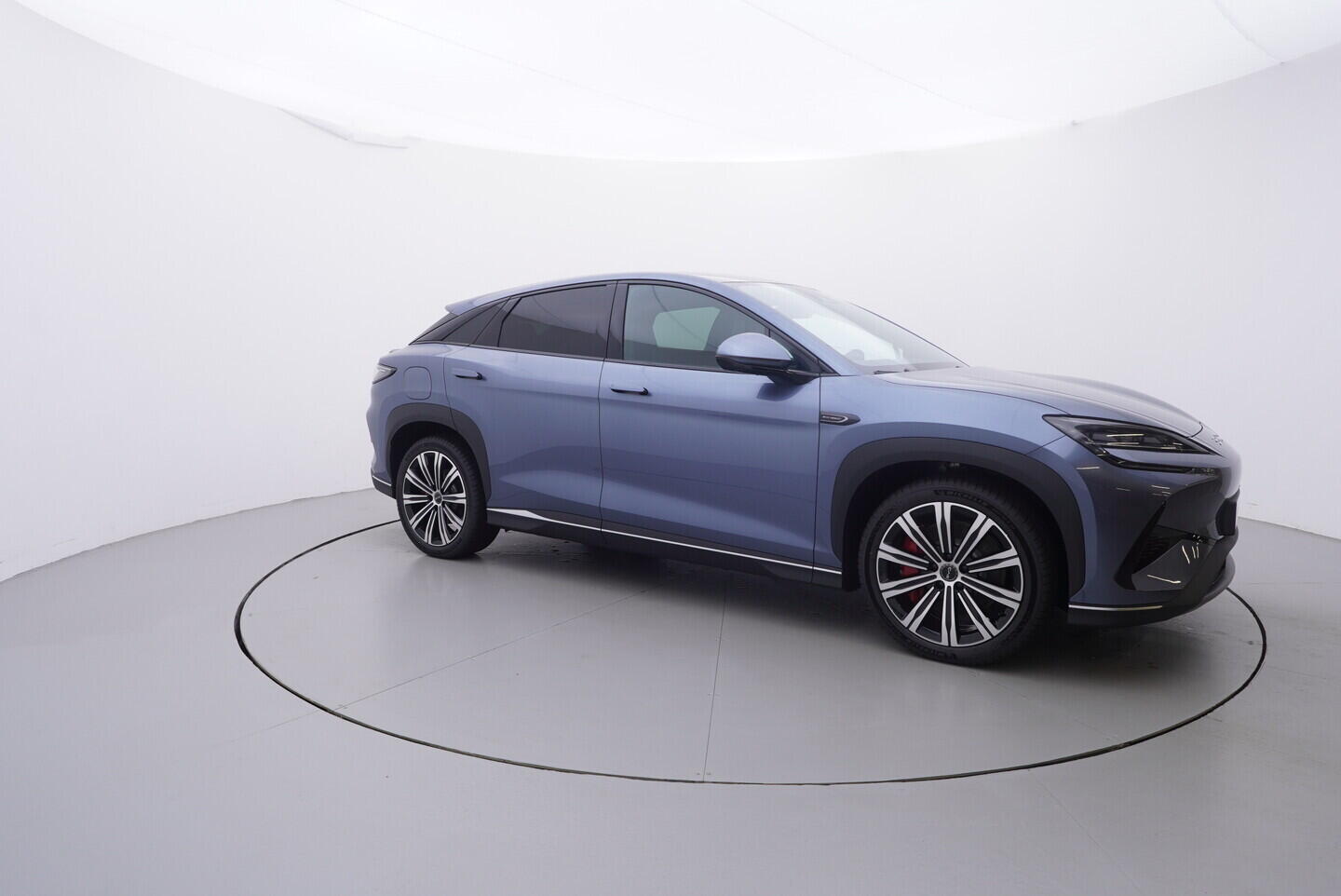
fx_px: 839
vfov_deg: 56.2
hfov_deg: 77.3
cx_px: 670
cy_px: 448
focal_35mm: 22
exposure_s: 1/80
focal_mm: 15
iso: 200
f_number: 5
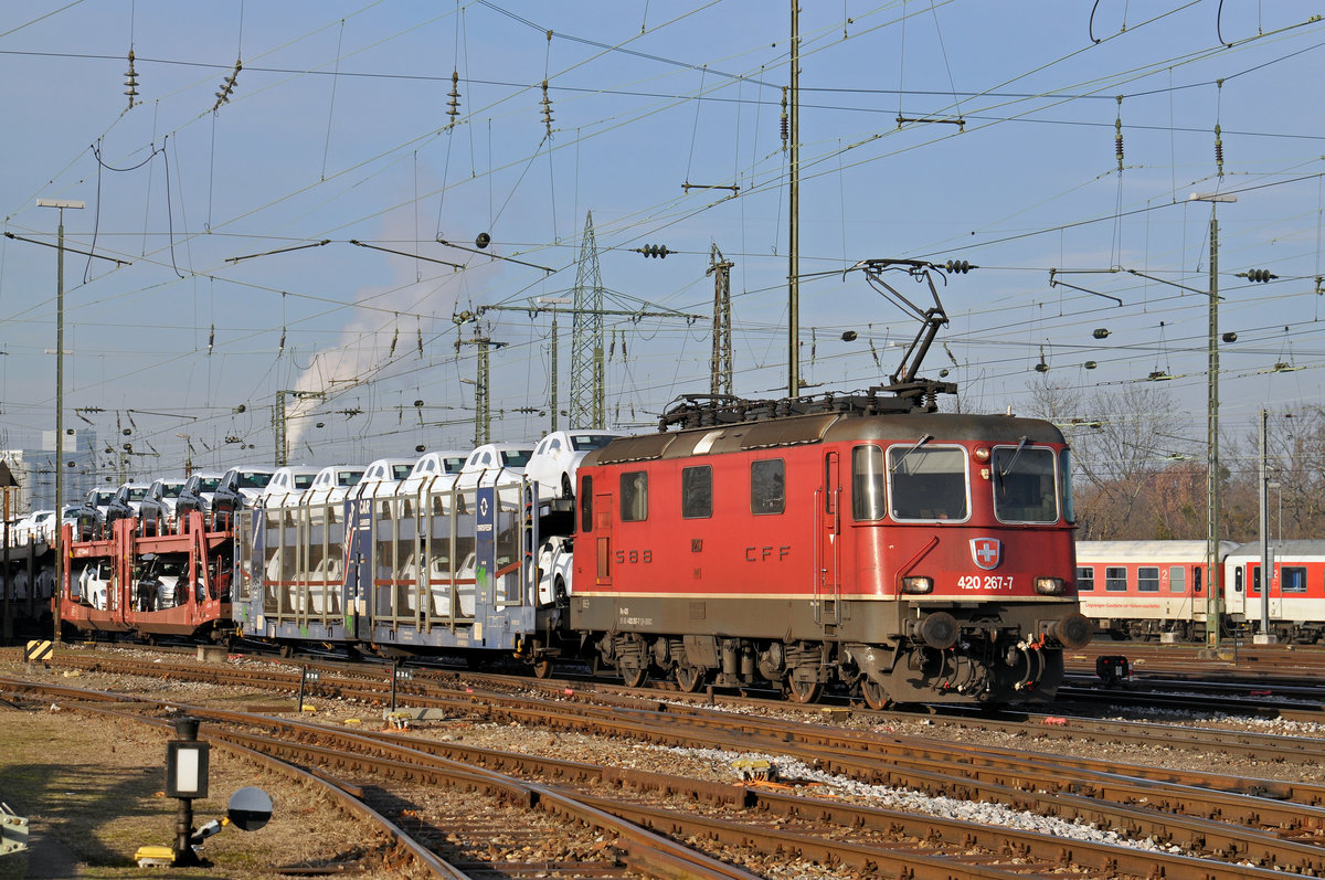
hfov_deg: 19.5
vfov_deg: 13.0
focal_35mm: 105
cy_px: 440
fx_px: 3860
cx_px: 662
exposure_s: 1/800
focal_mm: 70
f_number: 7.1
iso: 250
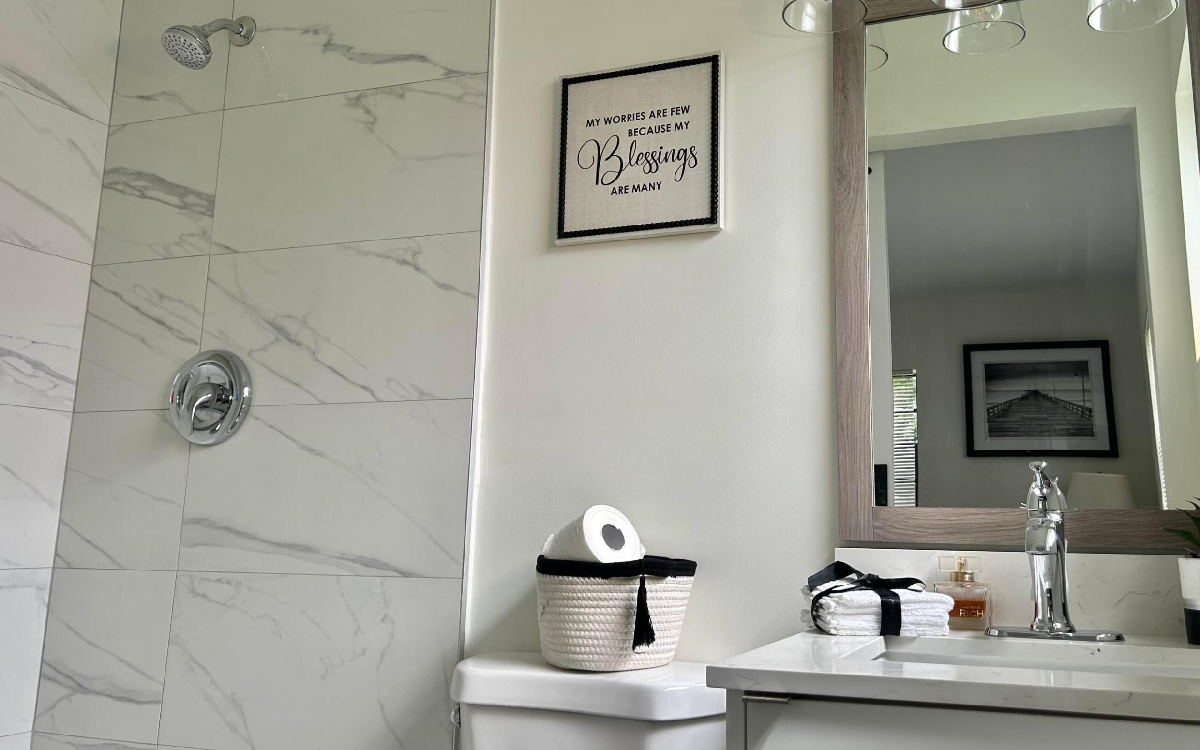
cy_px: 305
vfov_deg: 39.3
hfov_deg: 59.3
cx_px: 695
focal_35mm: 32
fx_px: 1047
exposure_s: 1/401
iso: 50
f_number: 1.5
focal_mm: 5.7
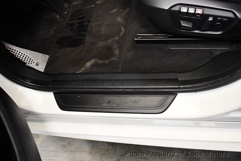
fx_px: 241
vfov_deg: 36.9
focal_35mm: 36
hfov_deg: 53.1
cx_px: 120
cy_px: 80
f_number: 3.5
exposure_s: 1/80
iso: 3200
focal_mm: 18
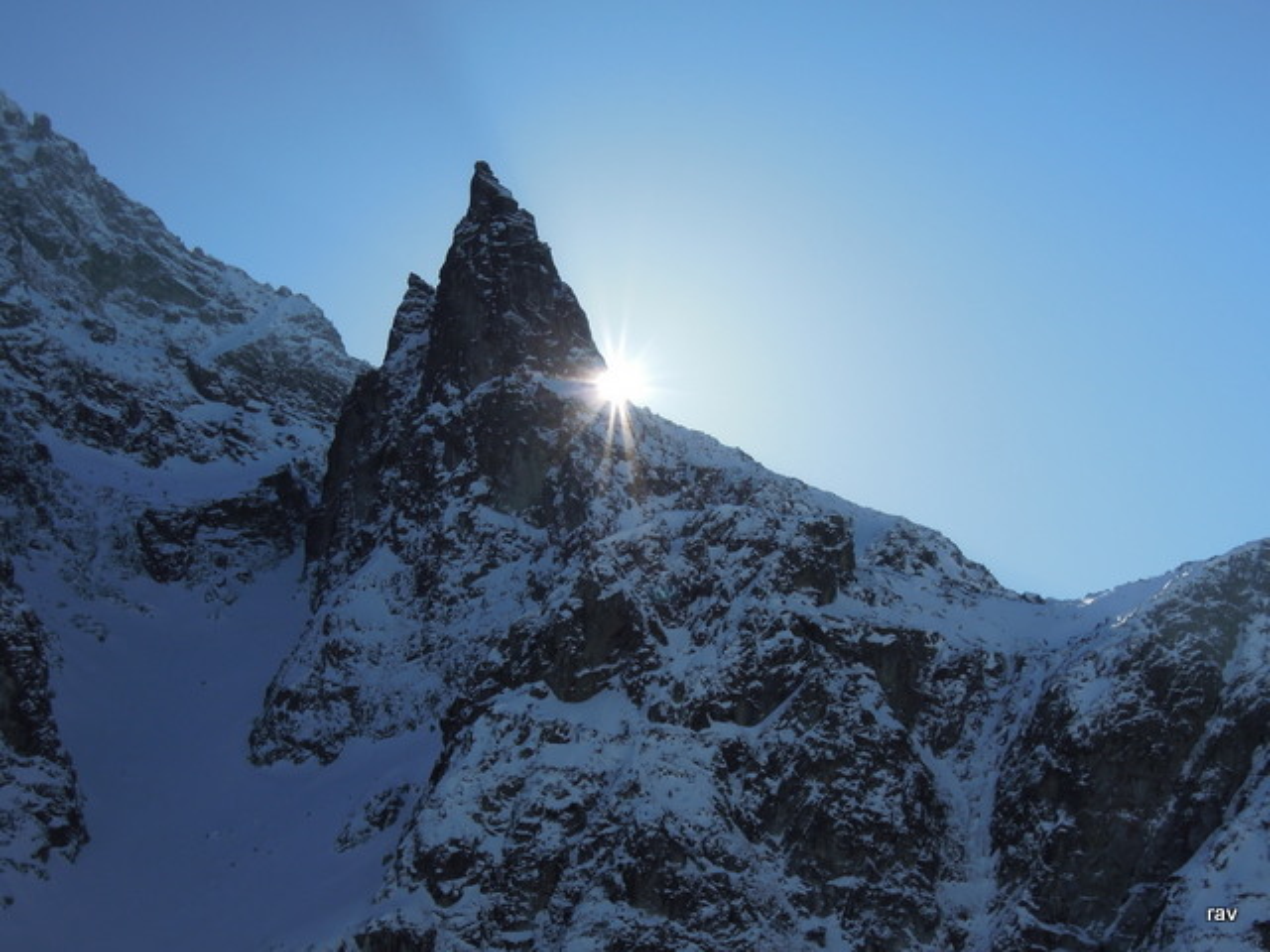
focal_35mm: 70
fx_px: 2568
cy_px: 476
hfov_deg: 27.8
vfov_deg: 21.0
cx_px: 635
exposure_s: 1/1600
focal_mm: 12.5
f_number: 5
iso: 160
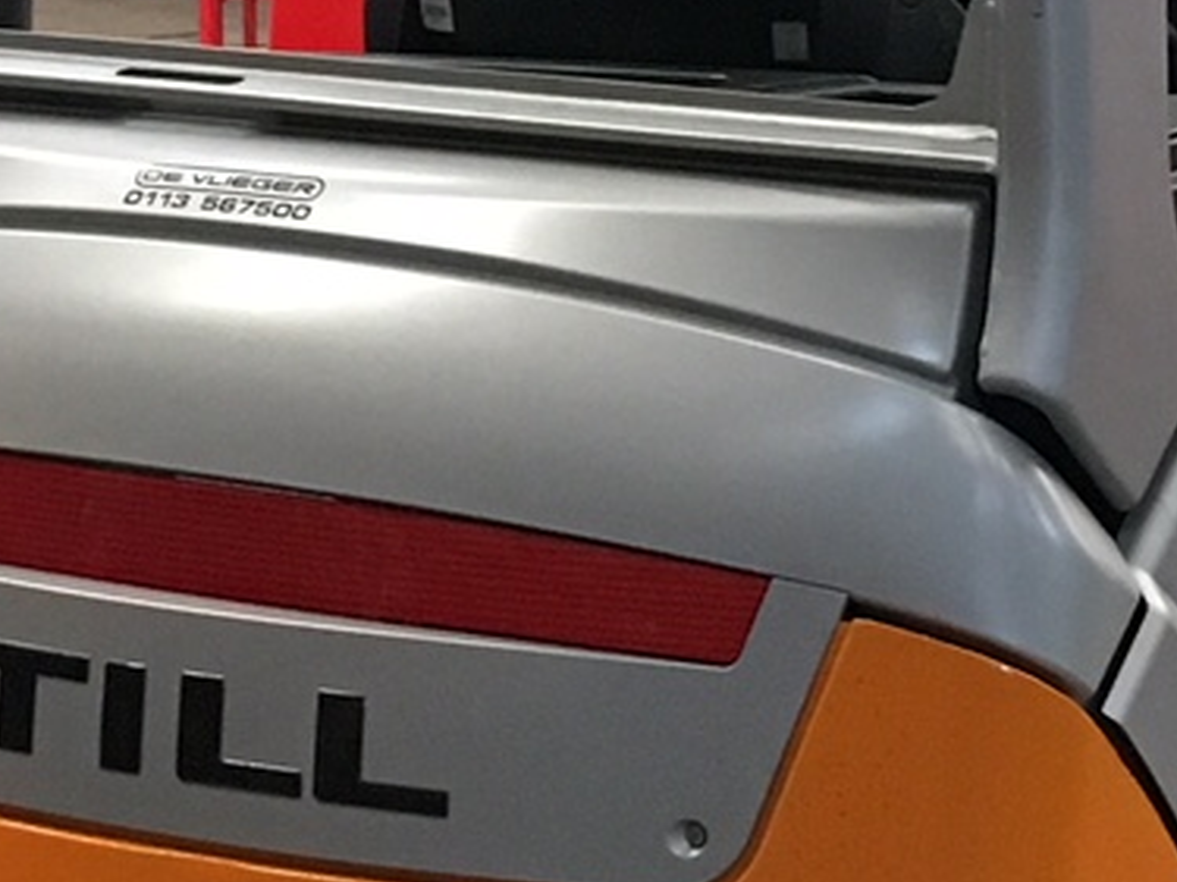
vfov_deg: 9.4
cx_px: 251
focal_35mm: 156
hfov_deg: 12.6
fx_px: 5303
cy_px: -31
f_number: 2.2
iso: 200
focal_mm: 4.15
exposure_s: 1/33
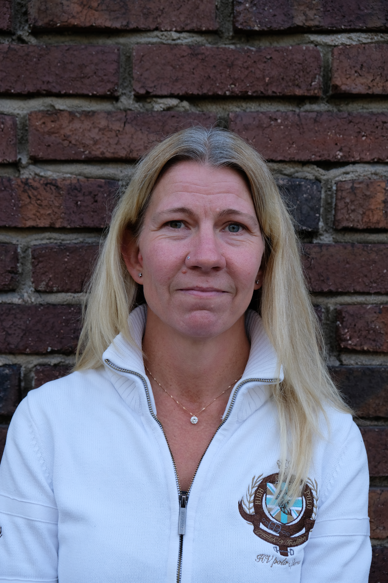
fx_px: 1035
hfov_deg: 21.2
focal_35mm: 64
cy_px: 292
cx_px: 194
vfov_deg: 31.4
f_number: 5
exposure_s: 1/400
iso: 400
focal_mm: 42.5
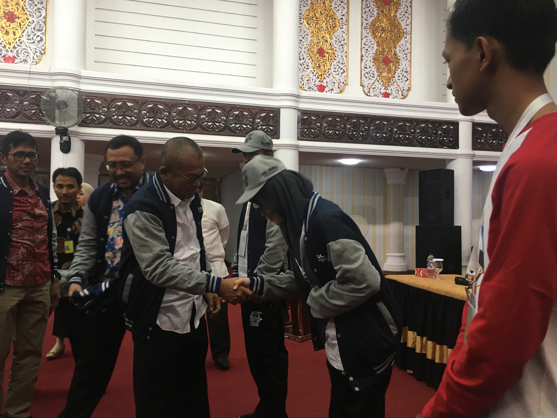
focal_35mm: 29
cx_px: 278
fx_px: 467
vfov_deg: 48.2
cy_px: 209
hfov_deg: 61.7
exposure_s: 1/33
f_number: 2.2
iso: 100
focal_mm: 4.15
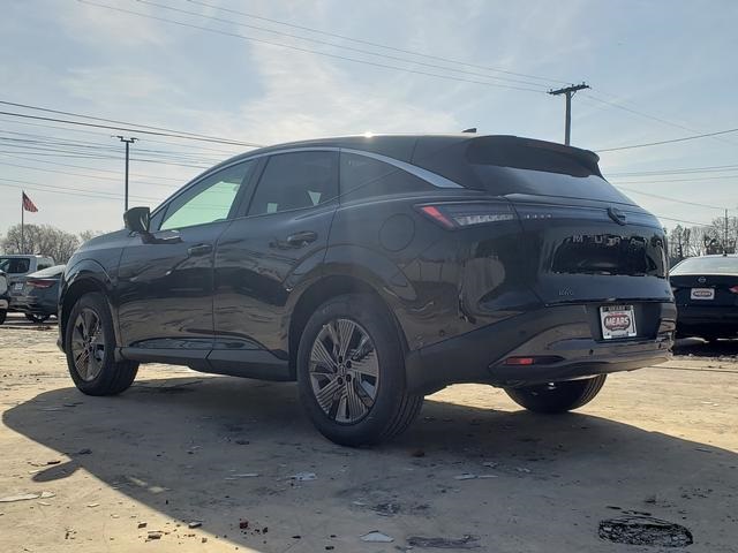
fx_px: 554
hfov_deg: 67.3
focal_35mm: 26
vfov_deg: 53.1
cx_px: 369
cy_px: 276
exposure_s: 1/1291
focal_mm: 4.3
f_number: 2.4
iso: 50
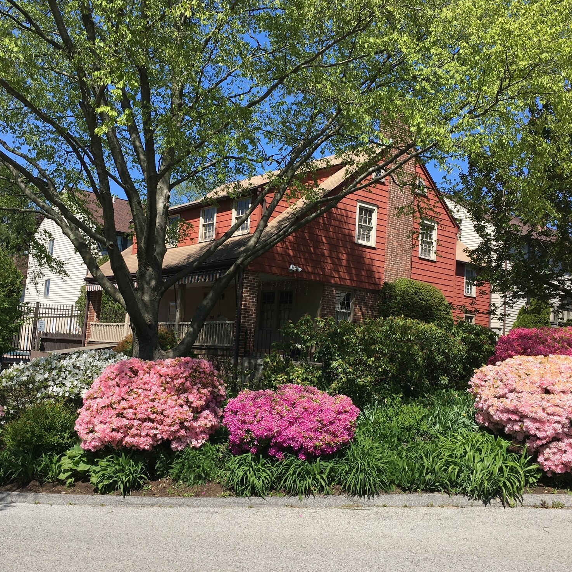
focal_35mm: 35
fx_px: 654
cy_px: 286
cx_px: 279
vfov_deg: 47.2
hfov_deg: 47.2
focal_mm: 4.15
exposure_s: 1/1183
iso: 25
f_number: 2.2
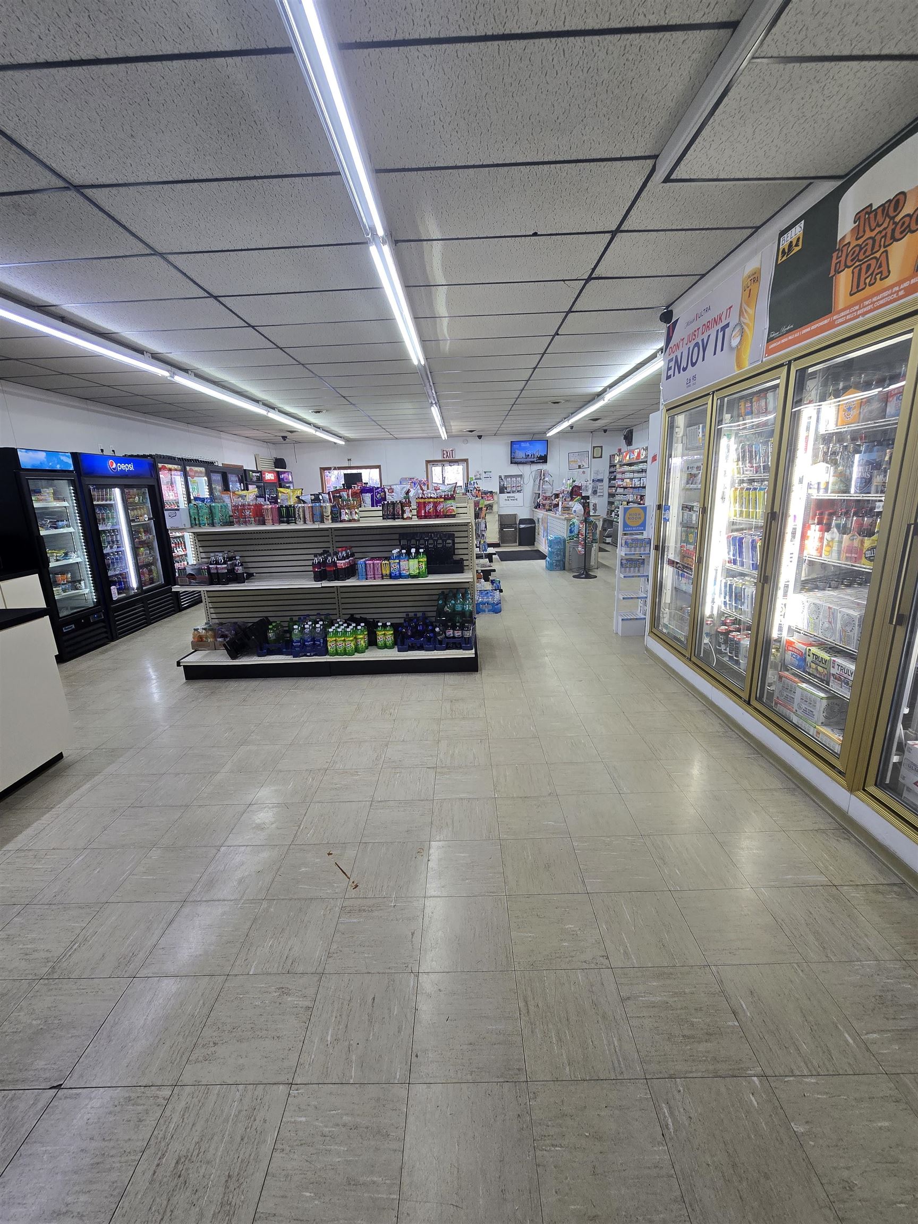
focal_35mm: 13
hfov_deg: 89.9
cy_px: 612
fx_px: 460
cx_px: 459
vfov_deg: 106.2
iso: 64
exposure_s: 1/60
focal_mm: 2.2
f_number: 2.2
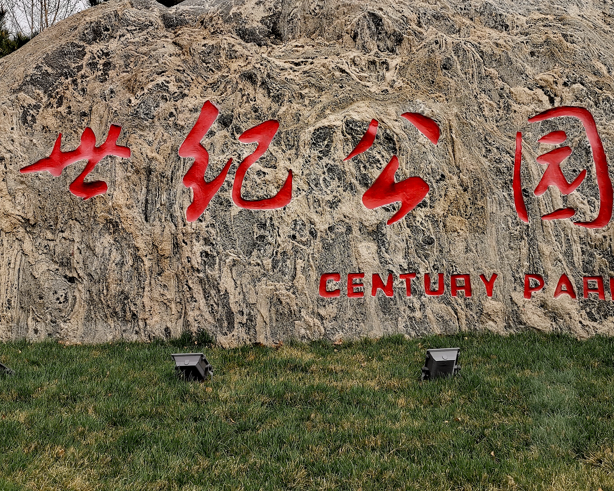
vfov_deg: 38.8
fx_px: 691
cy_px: 169
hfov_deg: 47.9
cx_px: 311
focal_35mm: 38
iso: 50
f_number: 1.8
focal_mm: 4.75
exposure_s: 1/2110
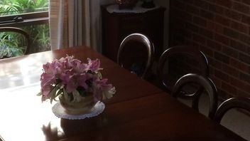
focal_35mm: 92
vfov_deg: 13.1
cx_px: 148
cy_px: 40
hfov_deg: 23.1
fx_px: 610
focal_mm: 4.15
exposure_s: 1/33
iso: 64
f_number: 2.2
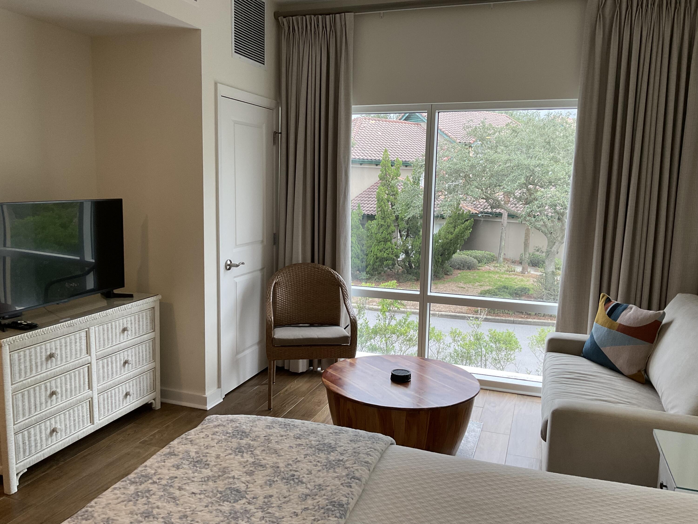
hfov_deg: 61.7
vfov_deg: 48.2
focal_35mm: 29
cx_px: 349
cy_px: 262
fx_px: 585
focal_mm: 3
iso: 64
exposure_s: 1/120
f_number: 1.8
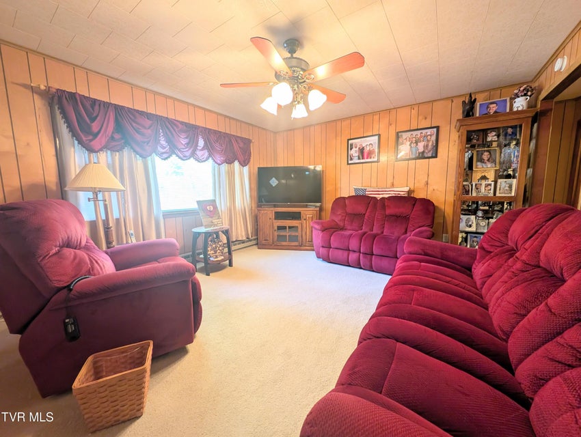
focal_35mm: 12
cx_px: 290
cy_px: 218
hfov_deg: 110.5
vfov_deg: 94.6
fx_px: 202
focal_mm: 2.23
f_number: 1.95
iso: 100
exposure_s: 1/30
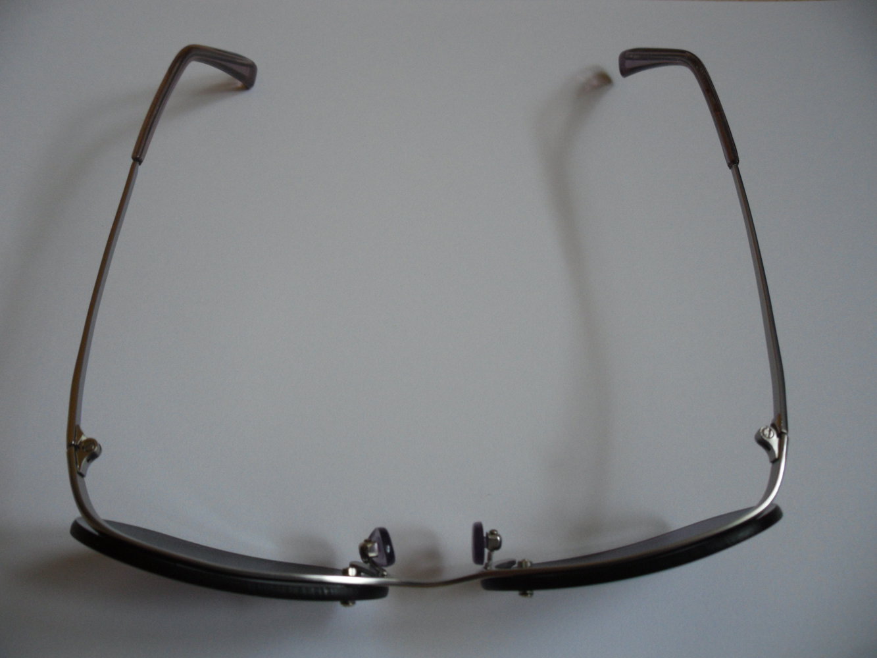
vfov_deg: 32.2
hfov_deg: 42.1
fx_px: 1140
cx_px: 438
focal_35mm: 45
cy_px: 329
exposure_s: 1/45
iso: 200
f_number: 3.5
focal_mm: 6.3
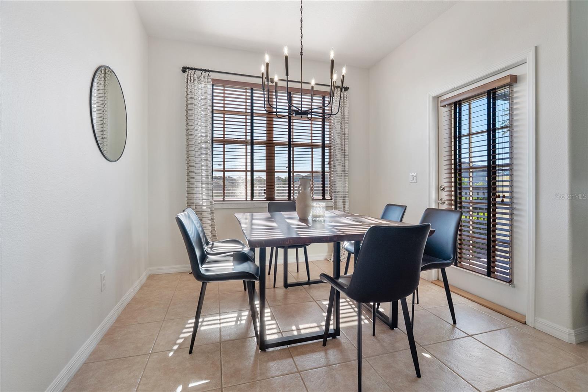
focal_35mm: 16
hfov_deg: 96.7
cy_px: 196
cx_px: 294
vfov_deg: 73.8
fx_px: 261
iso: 320
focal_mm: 16
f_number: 9
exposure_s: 1/30
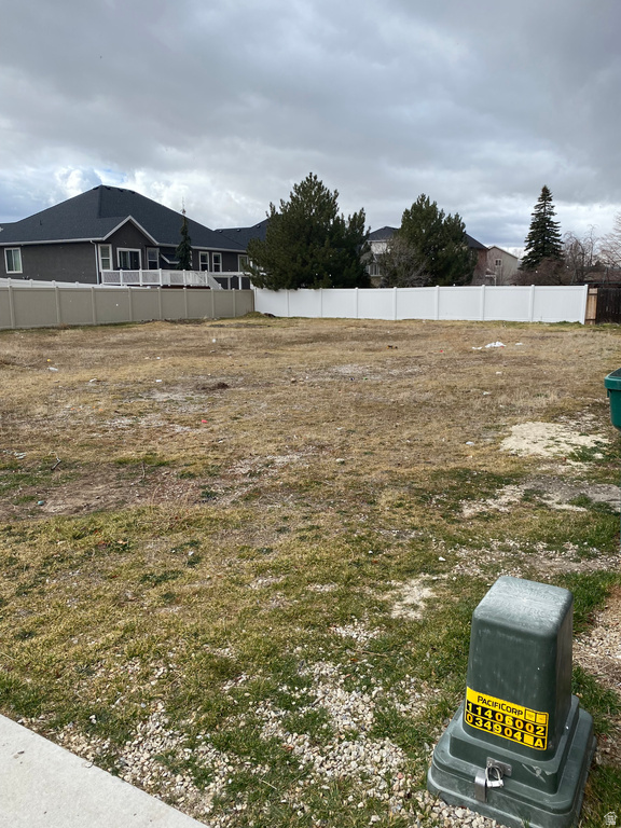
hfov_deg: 53.1
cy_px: 414
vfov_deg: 67.3
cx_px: 310
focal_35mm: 26
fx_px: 622
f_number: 1.8
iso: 32
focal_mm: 4.25
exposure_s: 1/1484
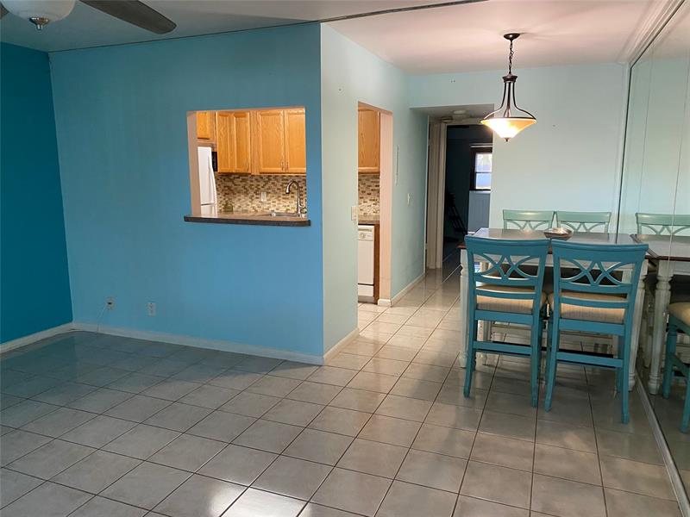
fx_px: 518
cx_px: 345
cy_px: 258
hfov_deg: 67.3
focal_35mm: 26
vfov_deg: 53.1
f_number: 1.8
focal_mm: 4.25
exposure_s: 1/60
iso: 400
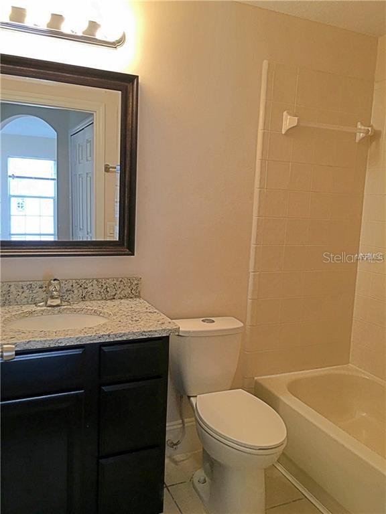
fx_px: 431
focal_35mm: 29
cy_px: 257
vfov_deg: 61.7
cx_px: 193
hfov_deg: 48.2
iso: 40
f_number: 2.2
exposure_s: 1/30
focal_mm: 4.15
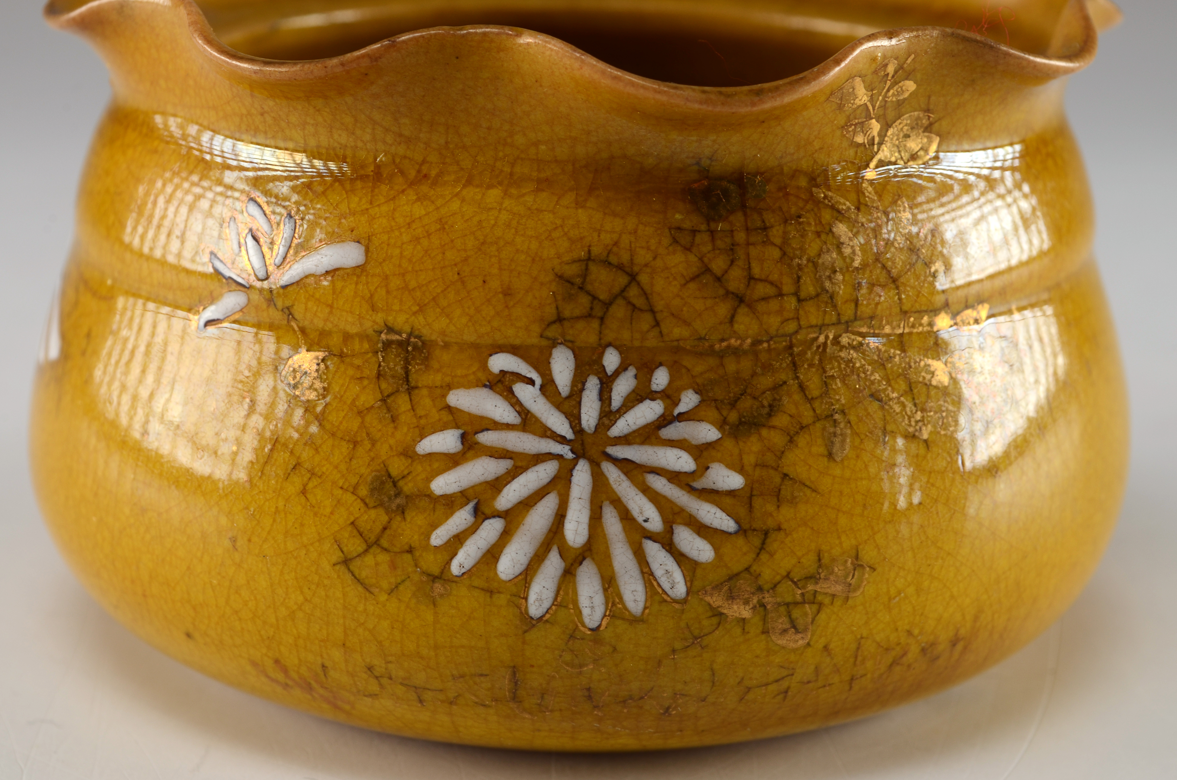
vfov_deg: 16.3
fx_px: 2725
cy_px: 390
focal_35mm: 84
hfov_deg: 24.4
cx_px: 585
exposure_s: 1/80
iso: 100
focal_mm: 55
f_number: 16
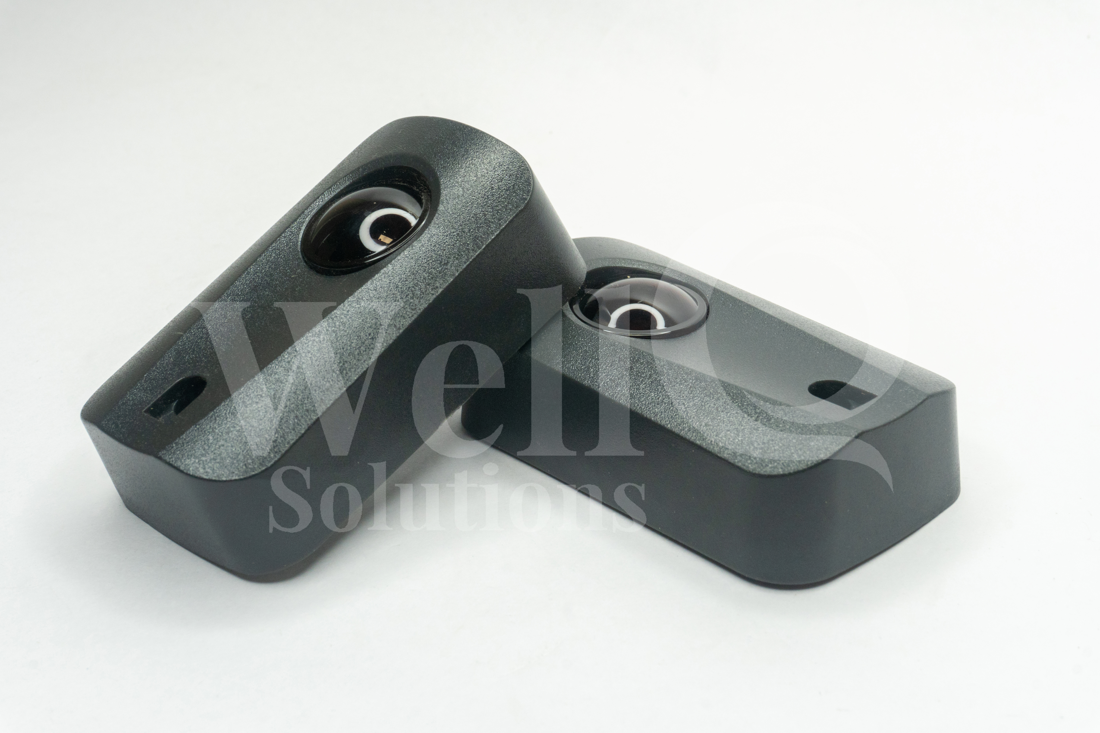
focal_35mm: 54
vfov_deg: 25.1
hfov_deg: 36.9
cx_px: 550
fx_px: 1650
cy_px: 366
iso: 640
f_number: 16
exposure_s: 1/25
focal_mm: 36
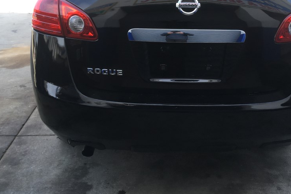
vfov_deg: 31.3
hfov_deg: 46.2
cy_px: 45
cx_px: 169
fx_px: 339
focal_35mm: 42
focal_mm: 4.15
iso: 25
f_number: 2.2
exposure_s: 1/159
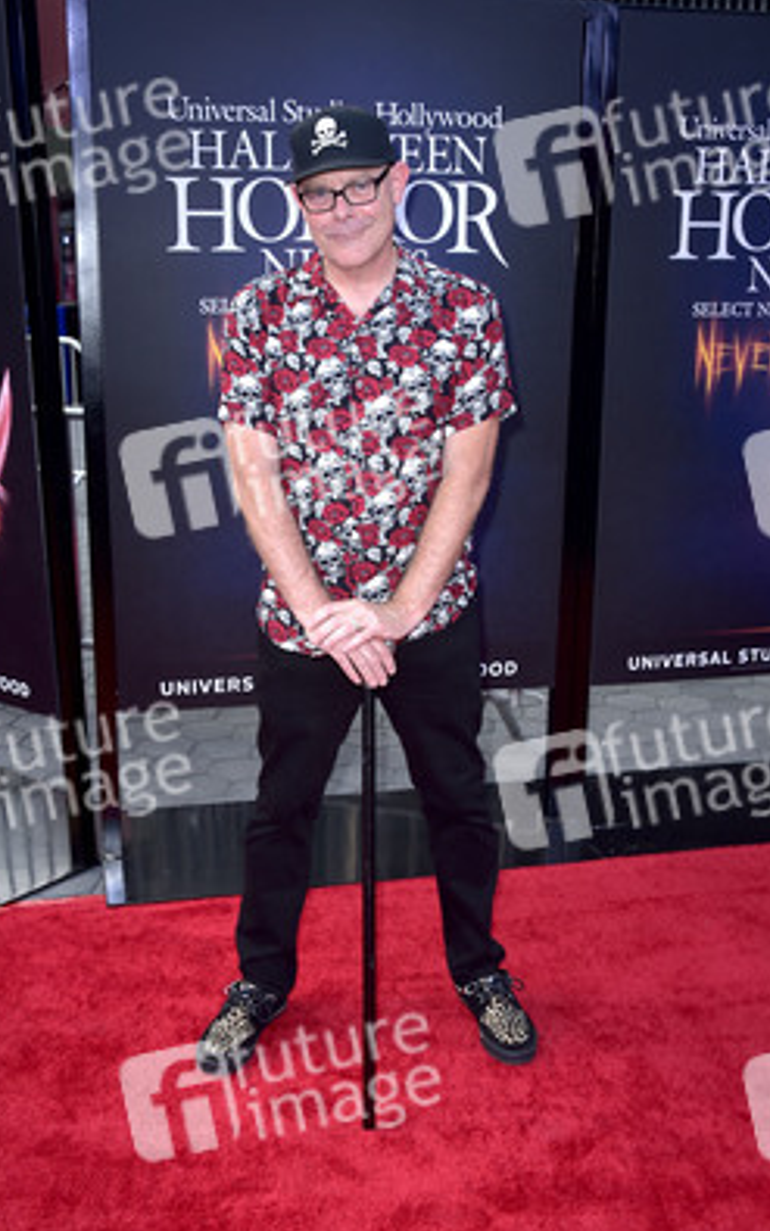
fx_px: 1108
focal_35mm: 33
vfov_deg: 58.1
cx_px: 373
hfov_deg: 38.3
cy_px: 620
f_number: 7.1
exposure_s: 1/250
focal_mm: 32
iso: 800
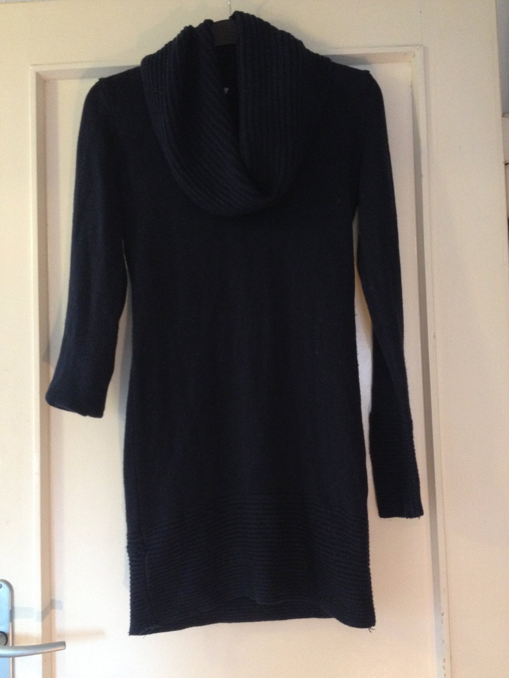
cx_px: 260
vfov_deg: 51.3
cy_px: 347
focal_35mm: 36
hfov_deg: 39.7
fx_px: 706
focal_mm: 4.28
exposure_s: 1/20
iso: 320
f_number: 2.4
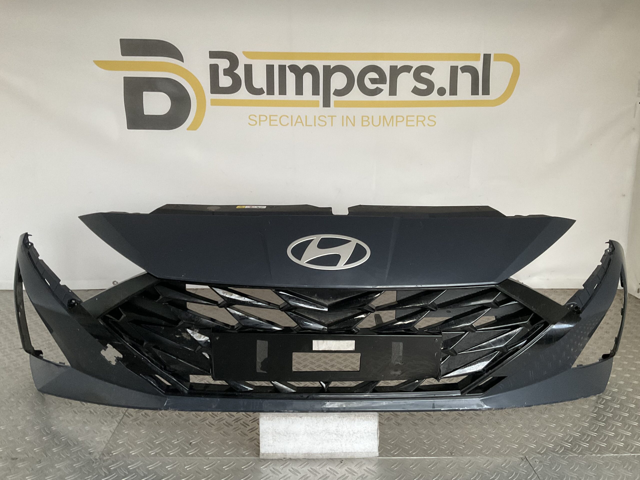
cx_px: 320
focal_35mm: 29
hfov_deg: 61.7
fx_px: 536
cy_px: 240
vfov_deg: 48.2
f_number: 1.8
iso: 200
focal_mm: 3
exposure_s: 1/50
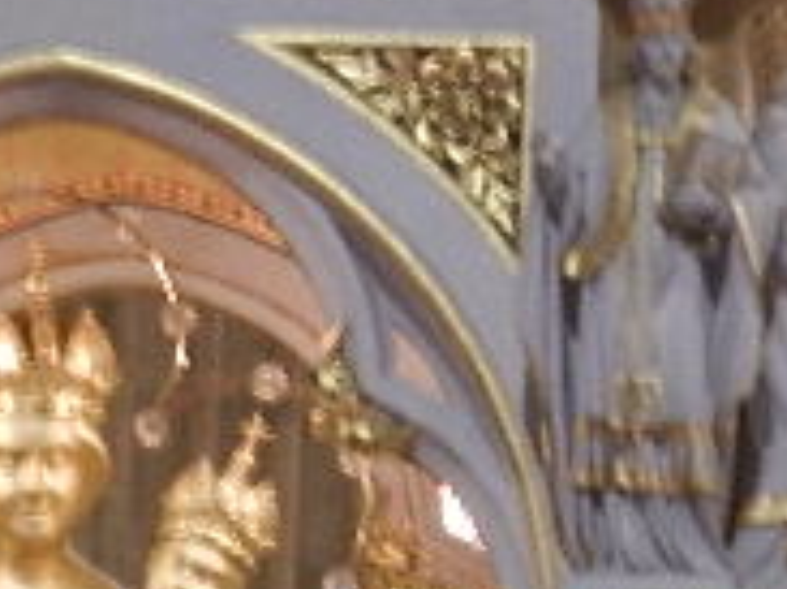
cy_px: 757
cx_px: 47
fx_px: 13132
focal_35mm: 578
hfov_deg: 3.4
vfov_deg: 2.6
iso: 400
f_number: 5.3
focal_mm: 29.7
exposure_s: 1/3
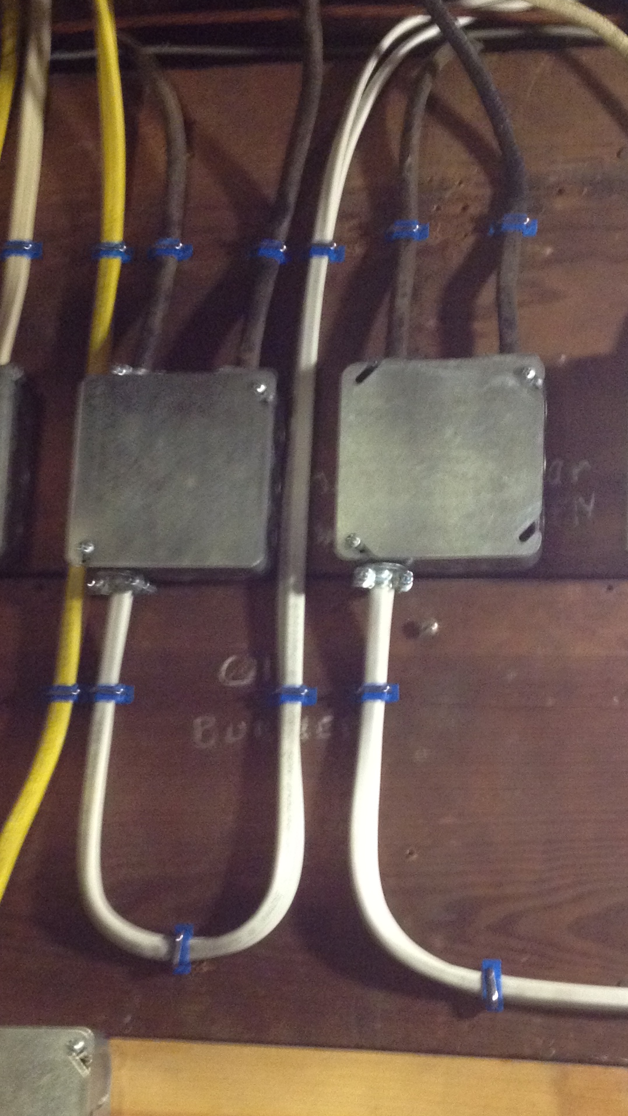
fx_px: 1924
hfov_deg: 18.5
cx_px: 350
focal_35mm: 65
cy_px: 667
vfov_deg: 32.3
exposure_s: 1/20
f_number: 2.4
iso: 250
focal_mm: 4.28
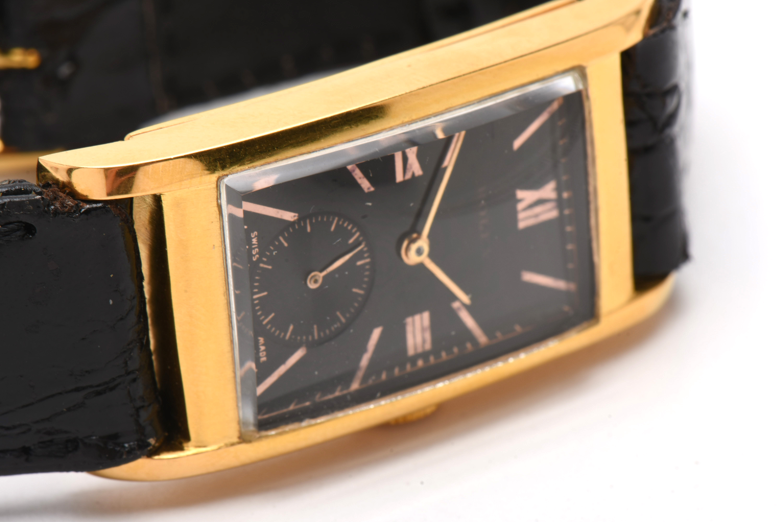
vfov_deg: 10.8
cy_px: 261
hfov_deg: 16.1
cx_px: 392
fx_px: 2773
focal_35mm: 128
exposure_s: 1/100
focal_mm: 85
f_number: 22
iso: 100
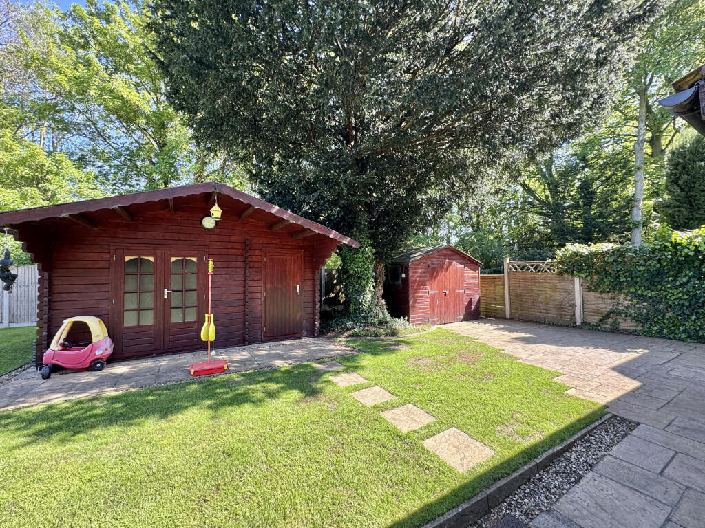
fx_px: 285
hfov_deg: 102.1
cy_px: 264
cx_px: 352
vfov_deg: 85.7
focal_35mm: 14
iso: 40
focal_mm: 2.22
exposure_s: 1/122
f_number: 2.2
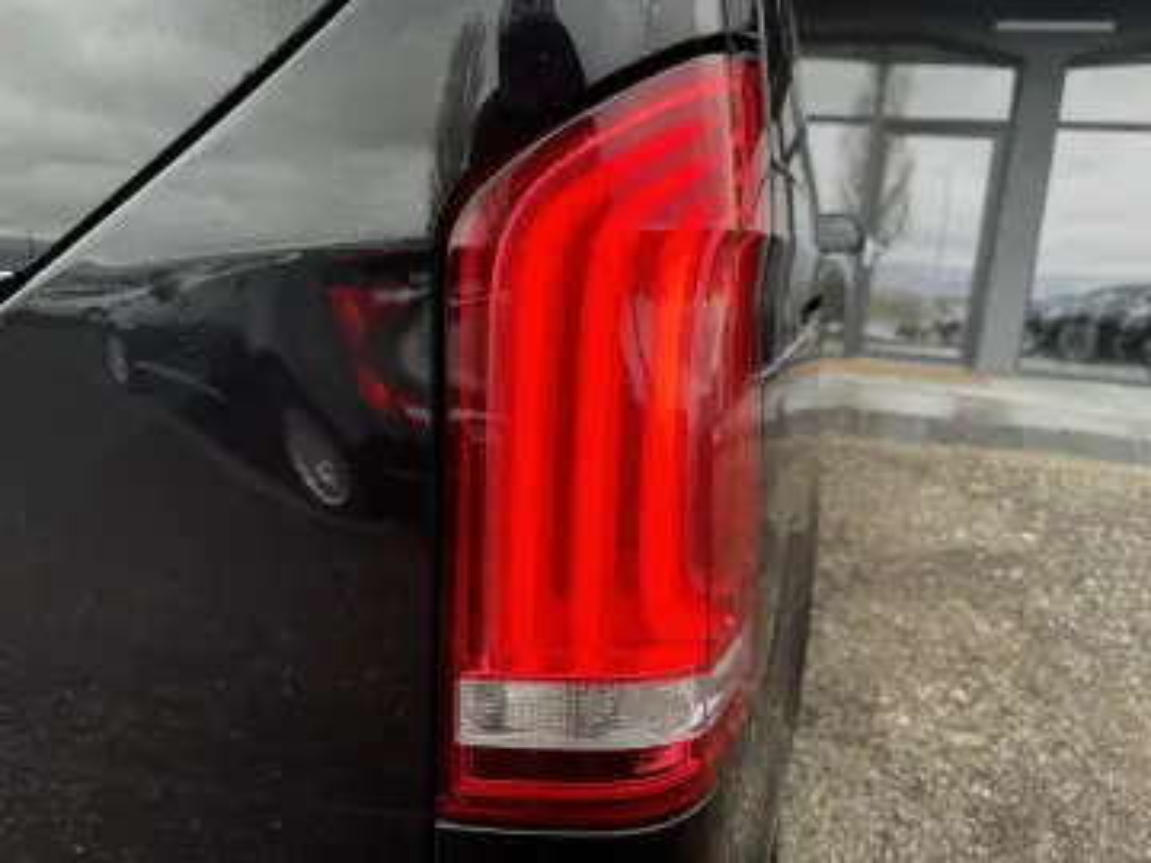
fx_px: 798
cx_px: 576
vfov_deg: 56.8
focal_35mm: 24
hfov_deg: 71.6
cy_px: 432
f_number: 1.78
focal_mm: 6.76
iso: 64
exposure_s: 1/121
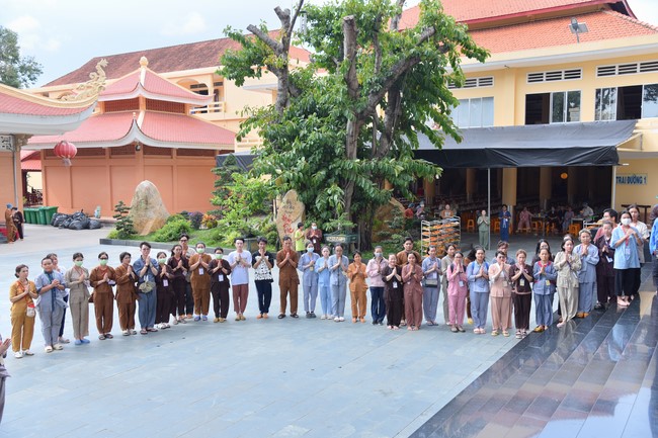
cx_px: 329
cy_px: 219
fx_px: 621
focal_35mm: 34
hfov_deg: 55.8
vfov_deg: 38.9
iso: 100
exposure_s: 1/160
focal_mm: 34
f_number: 6.3
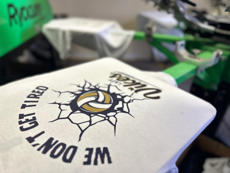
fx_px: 159
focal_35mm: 24
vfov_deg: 56.8
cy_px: 86
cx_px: 115
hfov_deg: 71.6
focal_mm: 6.86
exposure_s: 1/120
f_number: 1.78
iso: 125
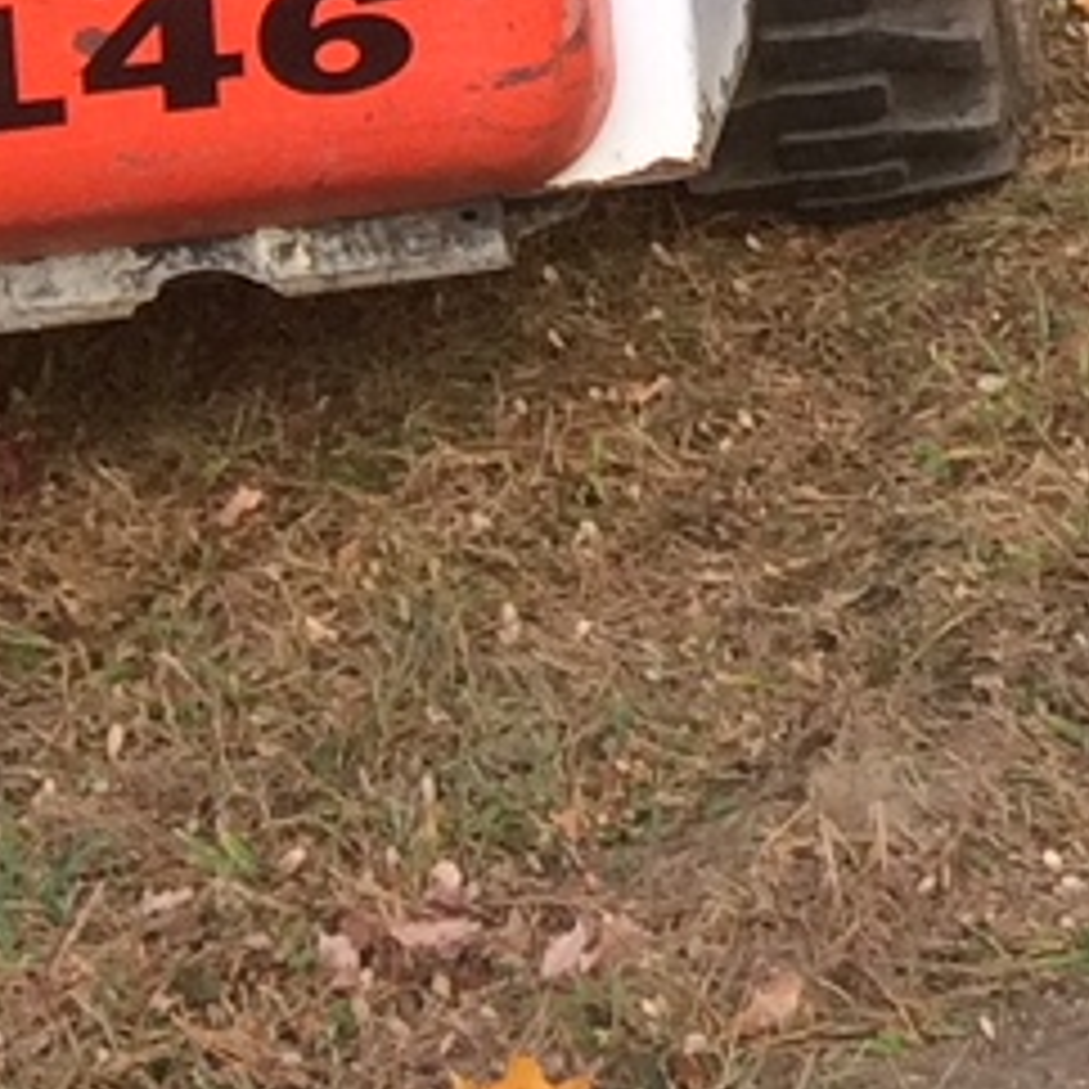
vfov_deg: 9.6
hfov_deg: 8.6
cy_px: -855
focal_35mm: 173
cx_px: 3136
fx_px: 6157
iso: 32
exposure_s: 1/229
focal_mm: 4.15
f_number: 2.2
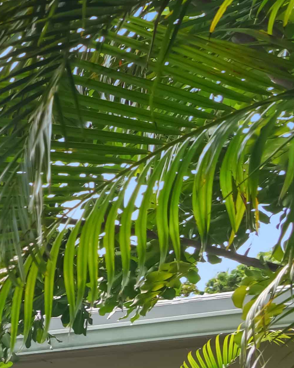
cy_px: 580
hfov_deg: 7.0
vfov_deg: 15.2
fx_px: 1251
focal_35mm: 115
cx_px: -1063
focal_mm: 16
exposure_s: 1/30
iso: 50
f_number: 5.6
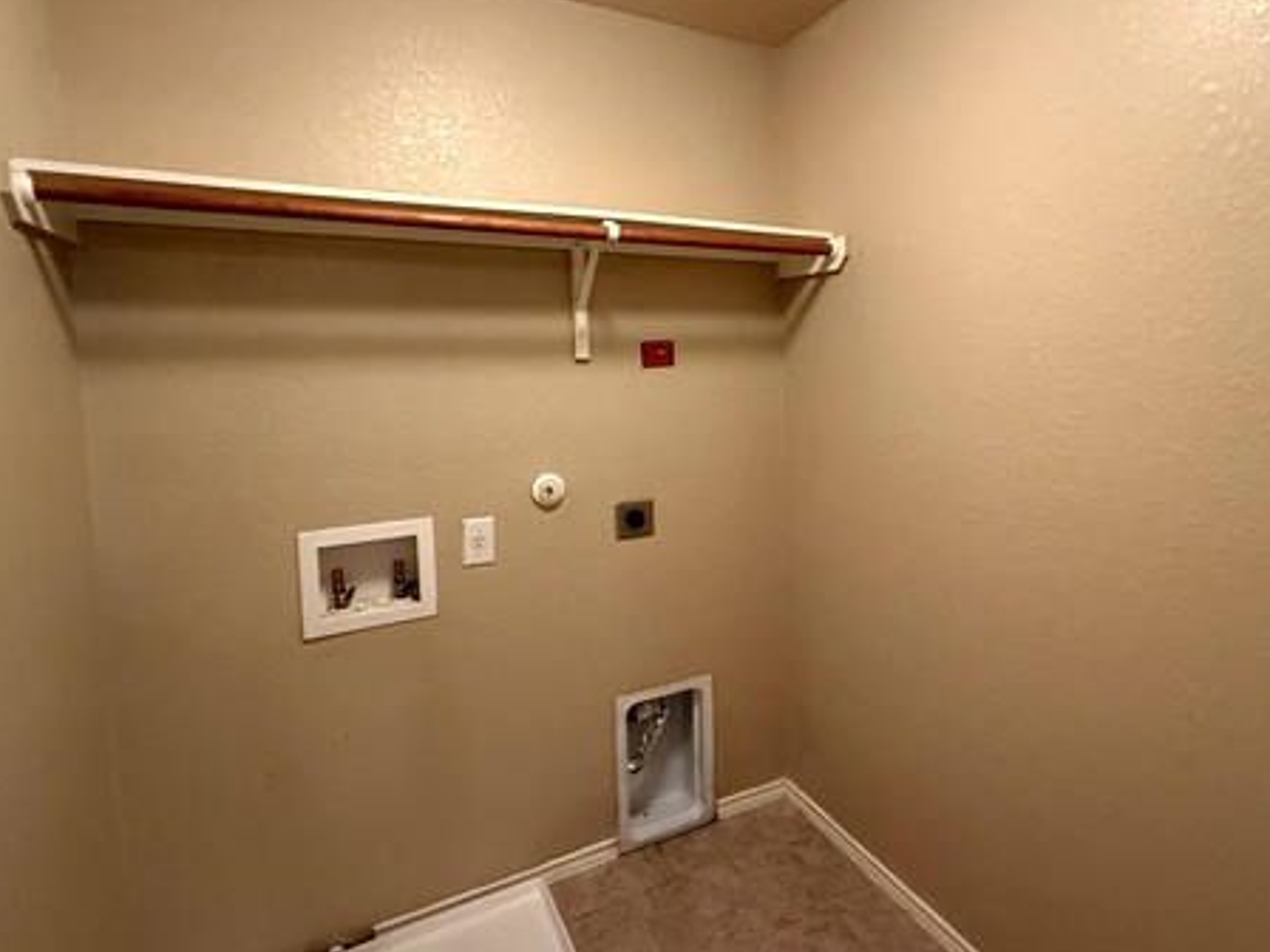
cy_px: 411
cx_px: 757
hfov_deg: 80.9
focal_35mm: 20
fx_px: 734
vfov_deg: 65.7
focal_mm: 2.22
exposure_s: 1/60
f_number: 2.2
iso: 800
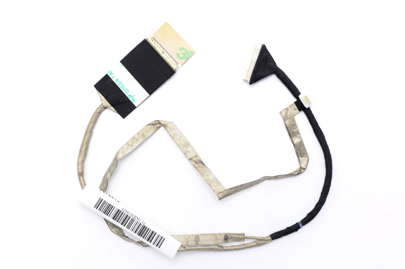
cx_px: 202
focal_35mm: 52
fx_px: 590
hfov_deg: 37.9
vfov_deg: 25.7
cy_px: 134
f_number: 9
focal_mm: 35
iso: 280
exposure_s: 1/30
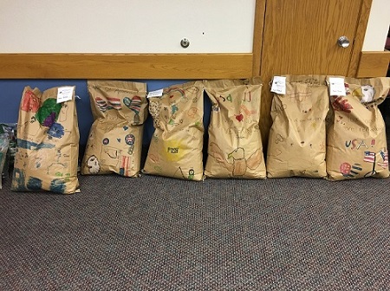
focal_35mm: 29
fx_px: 326
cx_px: 195
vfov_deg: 48.1
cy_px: 146
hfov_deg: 61.7
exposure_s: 1/30
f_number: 2.2
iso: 125
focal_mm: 4.15
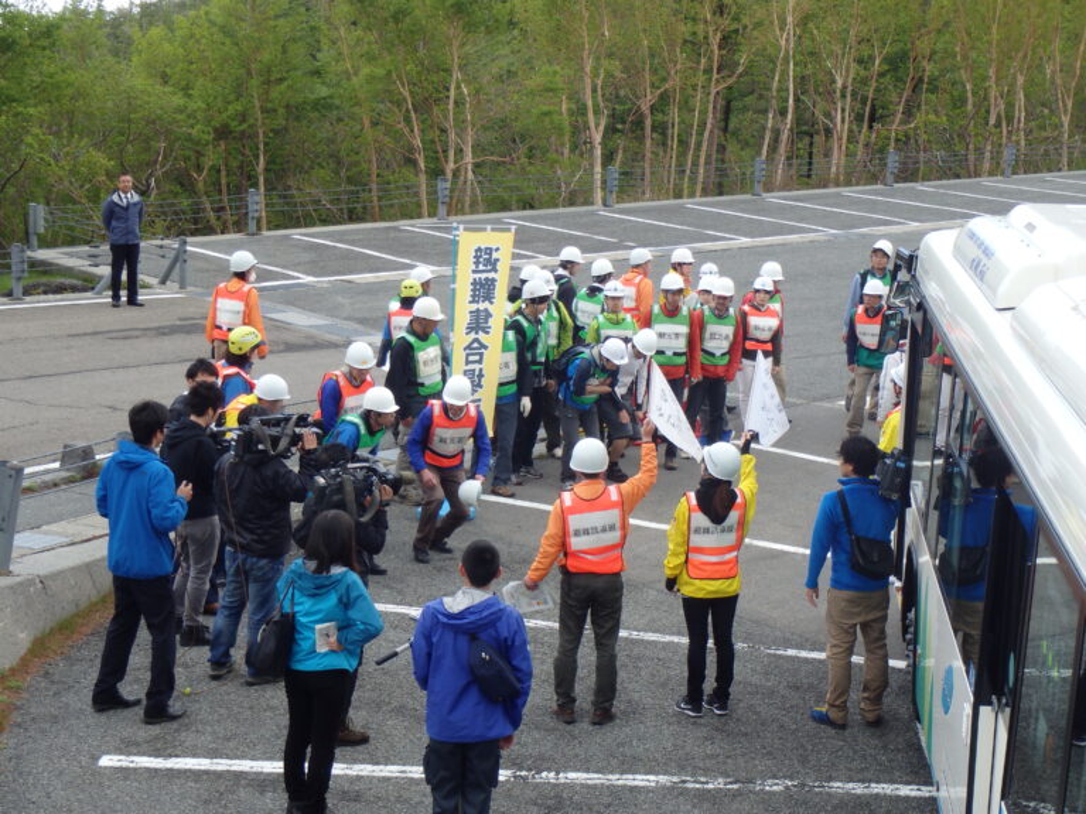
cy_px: 407
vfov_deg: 22.9
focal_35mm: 64
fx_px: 2008
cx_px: 543
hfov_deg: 30.3
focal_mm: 11.4
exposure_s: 1/160
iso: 125
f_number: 5.4
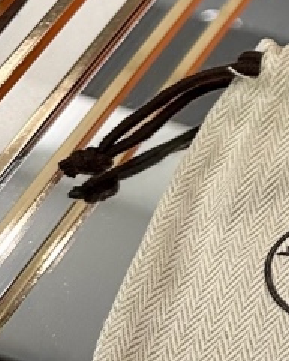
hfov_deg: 9.3
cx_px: 803
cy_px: -165
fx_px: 1496
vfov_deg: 13.1
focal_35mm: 140
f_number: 1.78
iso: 160
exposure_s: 1/100
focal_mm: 6.86
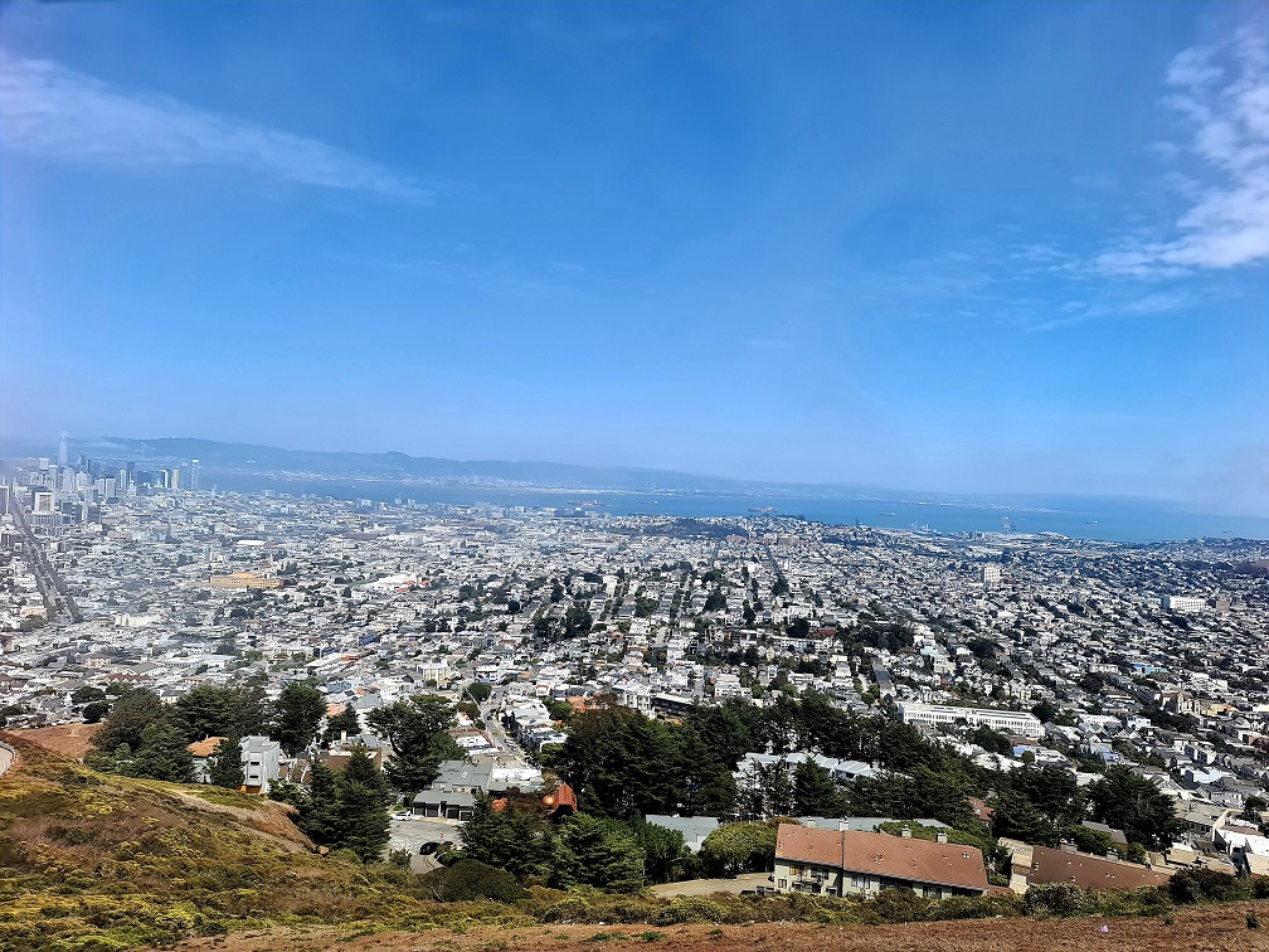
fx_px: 916
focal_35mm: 25
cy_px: 476
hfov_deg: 69.4
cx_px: 634
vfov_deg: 54.9
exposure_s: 1/1384
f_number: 1.8
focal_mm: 7
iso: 50
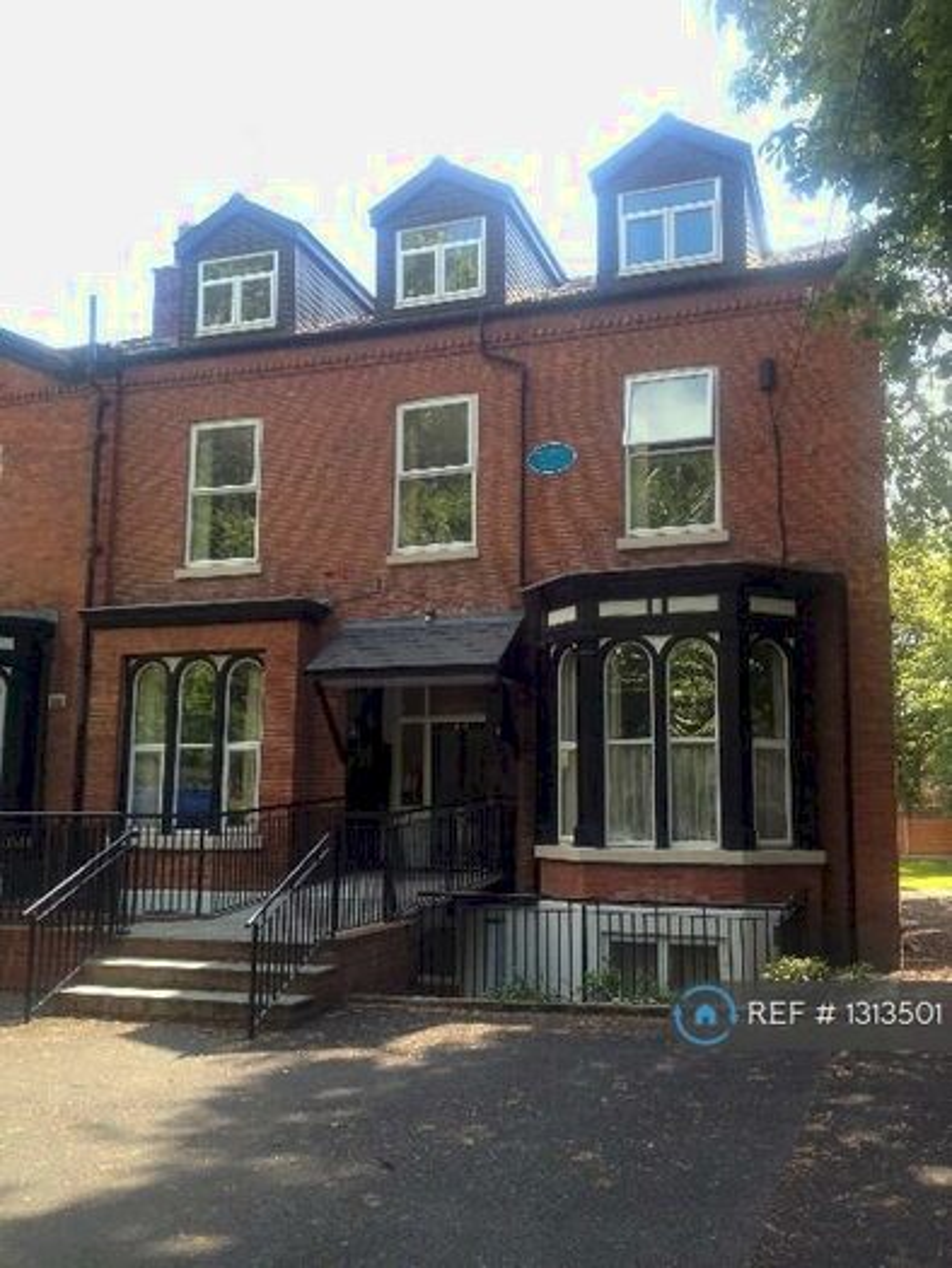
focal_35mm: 35
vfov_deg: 52.6
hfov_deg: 40.7
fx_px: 1283
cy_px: 634
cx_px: 476
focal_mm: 4.28
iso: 50
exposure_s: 1/276
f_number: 2.4
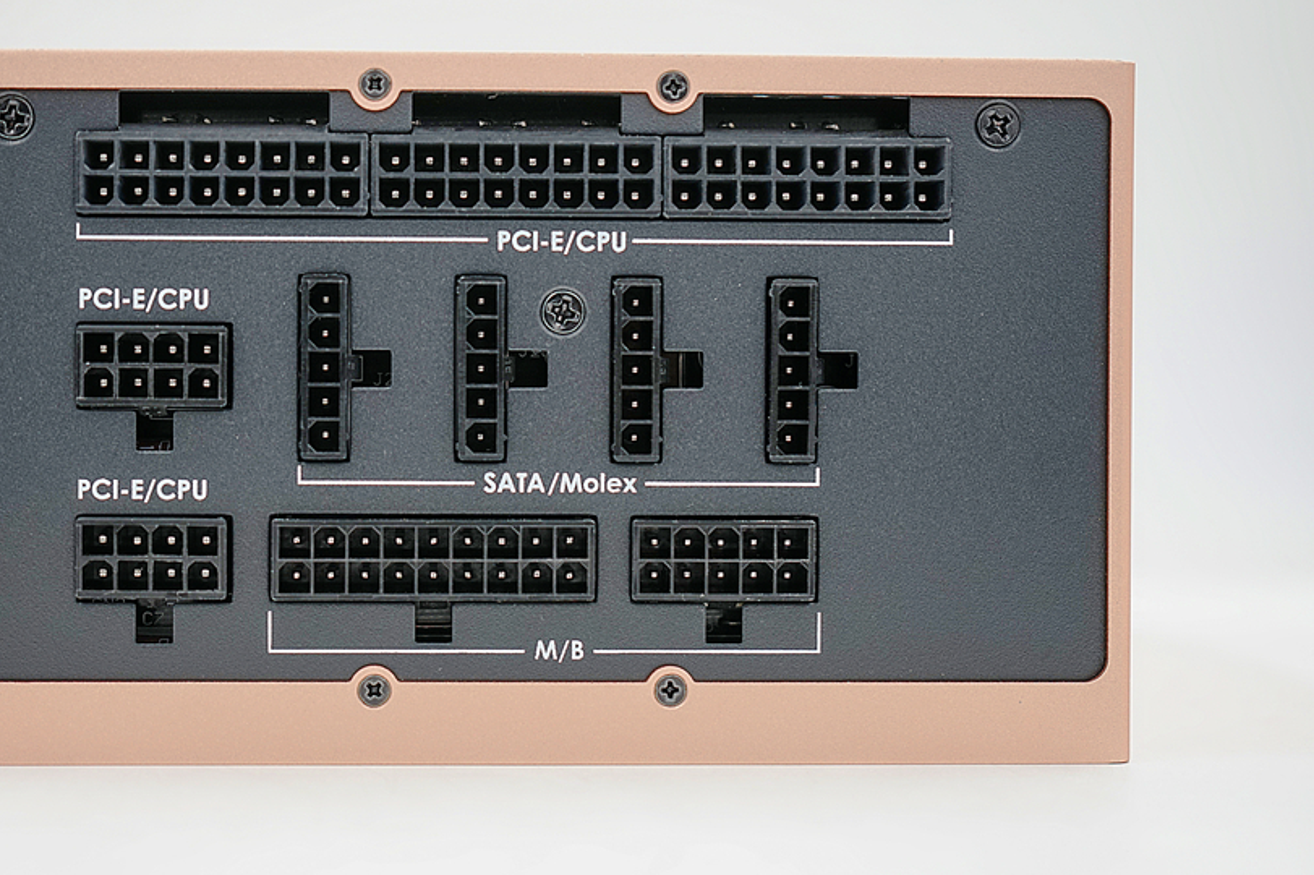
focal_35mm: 58
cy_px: 422
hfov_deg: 34.4
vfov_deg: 23.4
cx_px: 525
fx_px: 2116
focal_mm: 48
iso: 160
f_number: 4.5
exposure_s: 1/100
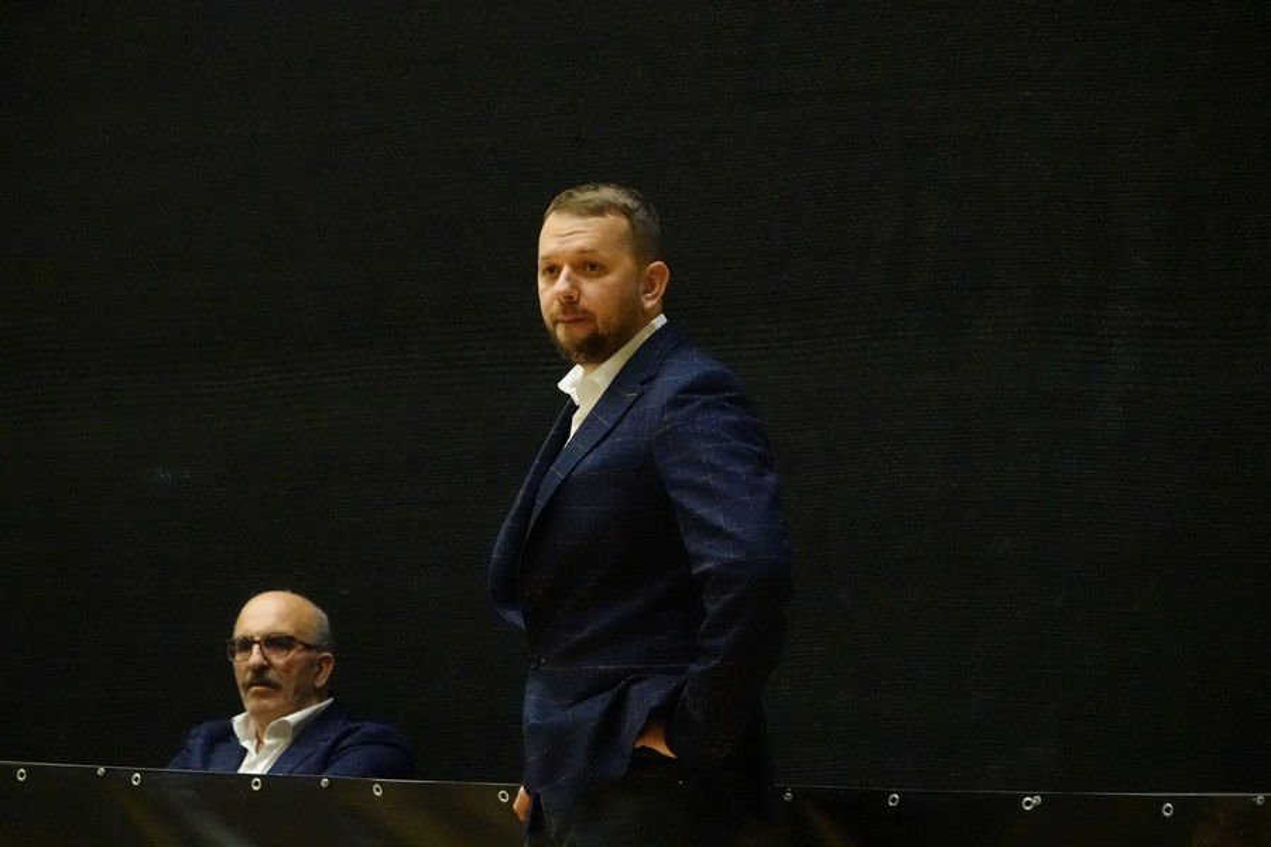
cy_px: 424
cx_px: 636
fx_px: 7555
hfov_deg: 9.6
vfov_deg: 6.4
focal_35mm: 214
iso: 6400
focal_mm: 78.39
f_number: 4
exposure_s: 1/500
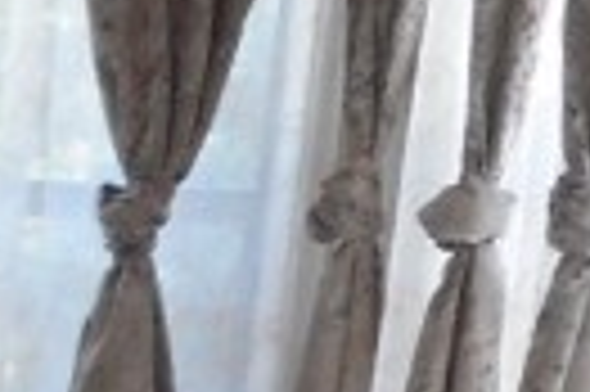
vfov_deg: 6.6
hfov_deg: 8.7
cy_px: 721
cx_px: -1049
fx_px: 3323
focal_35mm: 203
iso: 100
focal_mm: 4.5
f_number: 3.7
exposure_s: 1/30
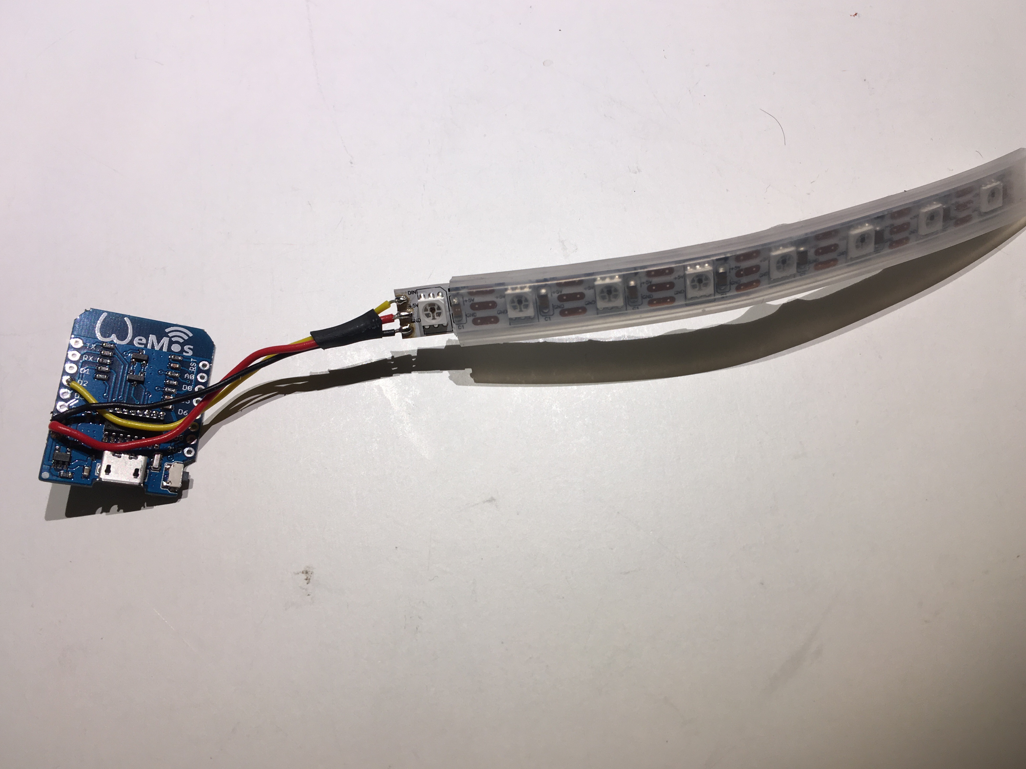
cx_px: 527
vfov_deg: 46.8
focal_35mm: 30
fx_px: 889
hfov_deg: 60.0
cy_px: 378
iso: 25
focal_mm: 4.15
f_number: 2.2
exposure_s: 1/50
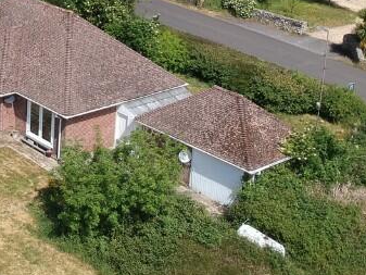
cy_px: -61
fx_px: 804
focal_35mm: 76
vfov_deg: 18.3
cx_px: -143
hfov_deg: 22.2
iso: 100
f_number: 2.6
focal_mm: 4.49
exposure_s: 1/1000
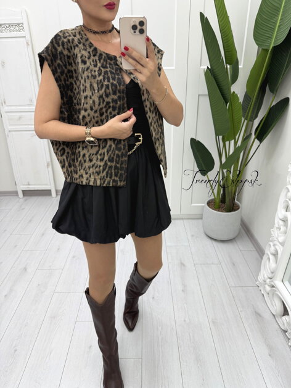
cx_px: 146
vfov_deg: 71.6
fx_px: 269
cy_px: 194
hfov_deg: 56.8
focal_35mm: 24
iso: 50
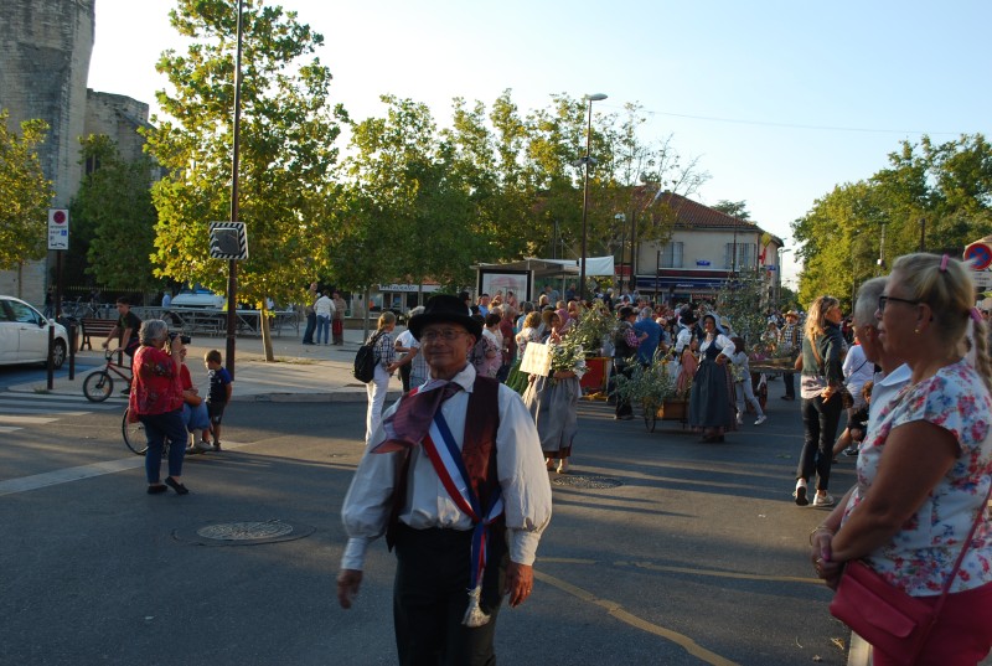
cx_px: 496
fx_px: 1077
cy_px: 333
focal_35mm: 39
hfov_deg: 49.5
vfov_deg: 34.4
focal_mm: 26
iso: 110
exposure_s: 1/125
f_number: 5.6
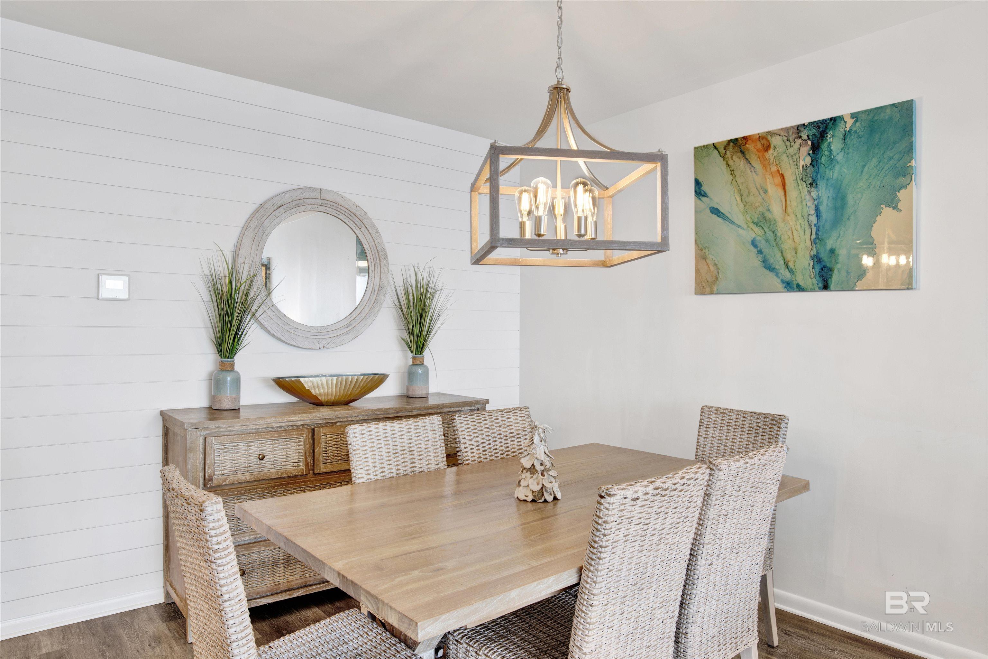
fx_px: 604
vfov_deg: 57.2
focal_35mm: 22
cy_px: 330
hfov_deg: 78.6
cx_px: 494
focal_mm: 22
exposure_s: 1/6
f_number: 11
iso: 200
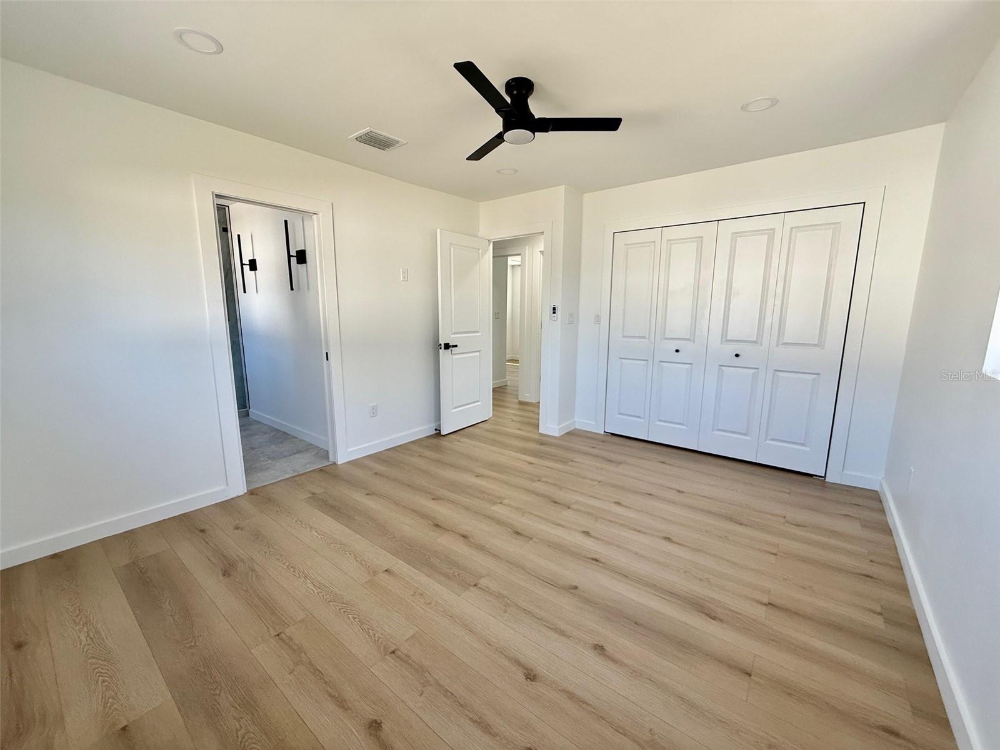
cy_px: 375
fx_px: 404
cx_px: 500
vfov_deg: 85.7
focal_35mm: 14
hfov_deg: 102.1
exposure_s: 1/99
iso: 80
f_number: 2.2
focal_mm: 2.22
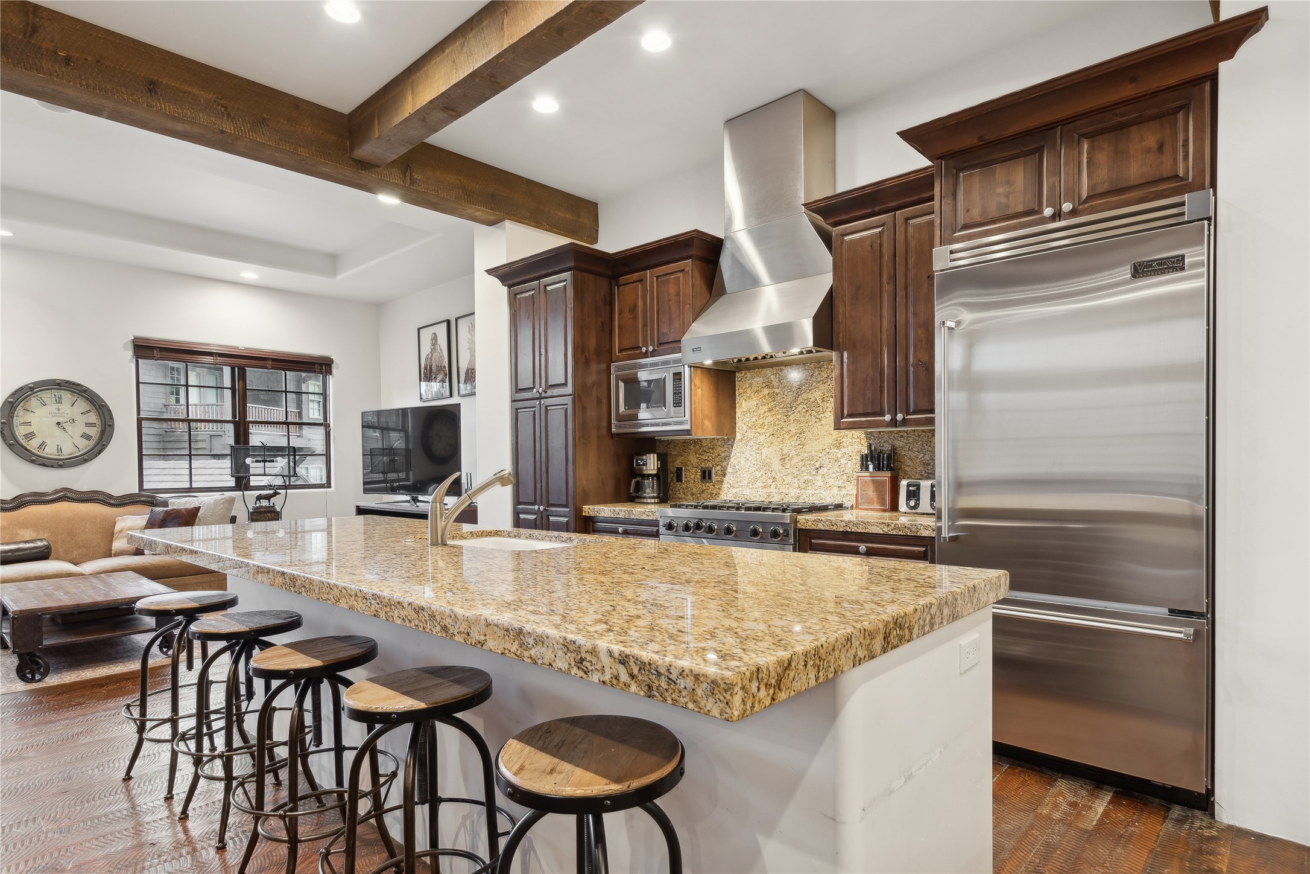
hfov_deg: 90.0
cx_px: 655
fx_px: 655
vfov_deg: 67.4
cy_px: 437
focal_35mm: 18
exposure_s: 1/2
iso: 100
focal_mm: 12
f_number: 6.3
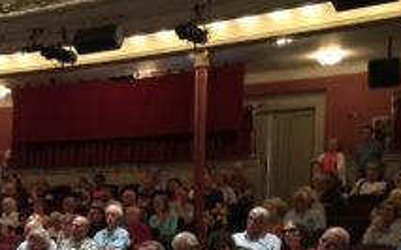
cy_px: 287
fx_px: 743
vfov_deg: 18.3
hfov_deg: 28.1
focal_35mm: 68
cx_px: -17
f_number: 2.2
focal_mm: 4.15
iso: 80
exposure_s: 1/4
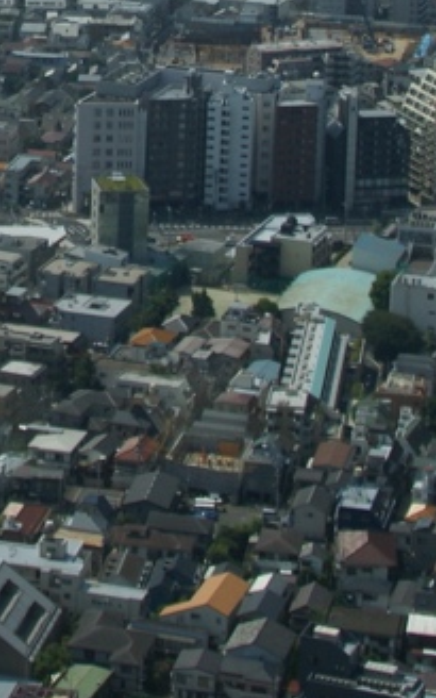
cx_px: -174
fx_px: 2548
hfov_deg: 9.6
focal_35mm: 134
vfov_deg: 15.1
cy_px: -138
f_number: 10
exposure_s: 1/250
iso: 100
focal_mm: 18
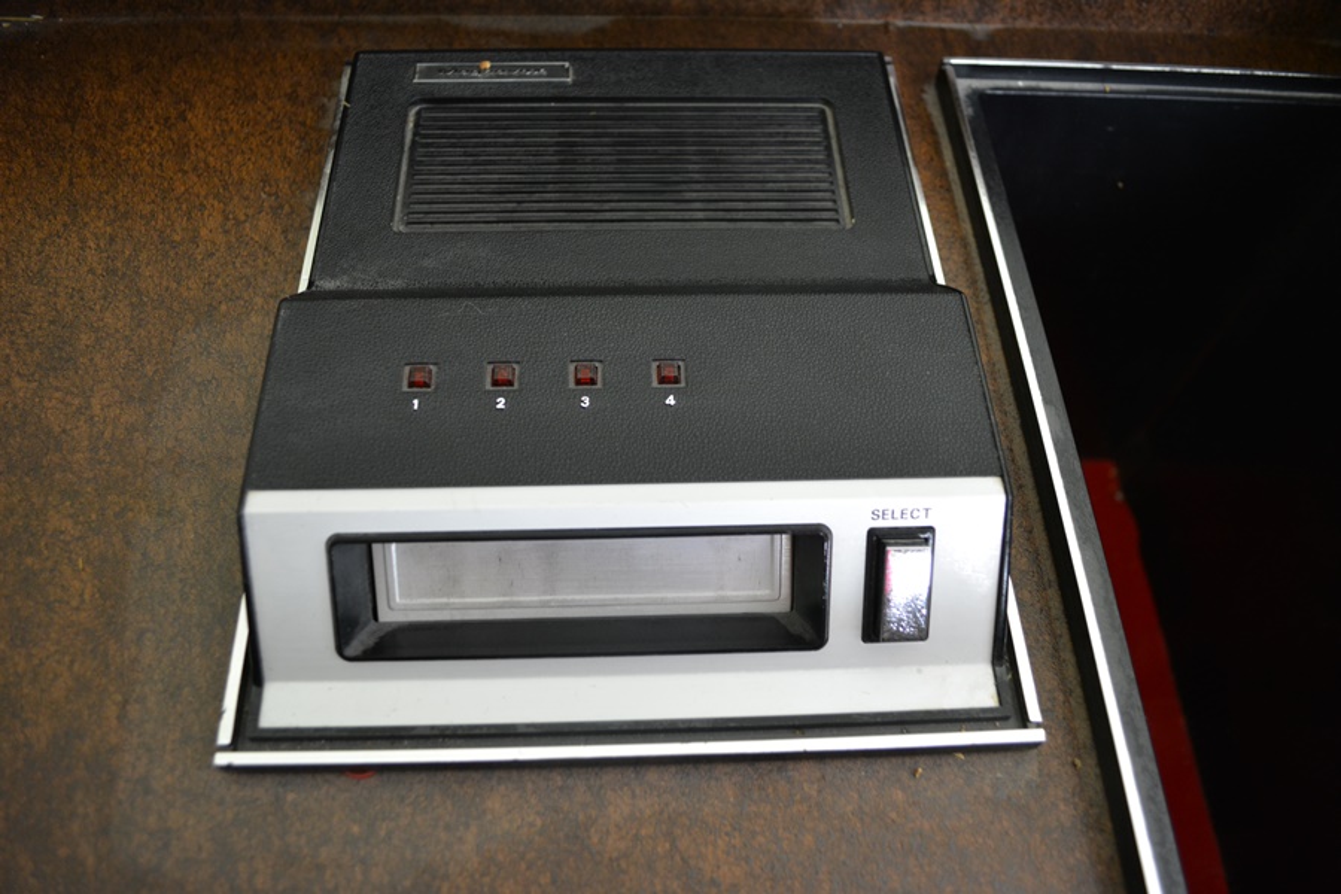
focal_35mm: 27
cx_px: 670
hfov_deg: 67.4
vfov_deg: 47.9
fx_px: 1006
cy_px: 447
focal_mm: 18
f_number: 3.5
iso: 800
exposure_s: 1/30
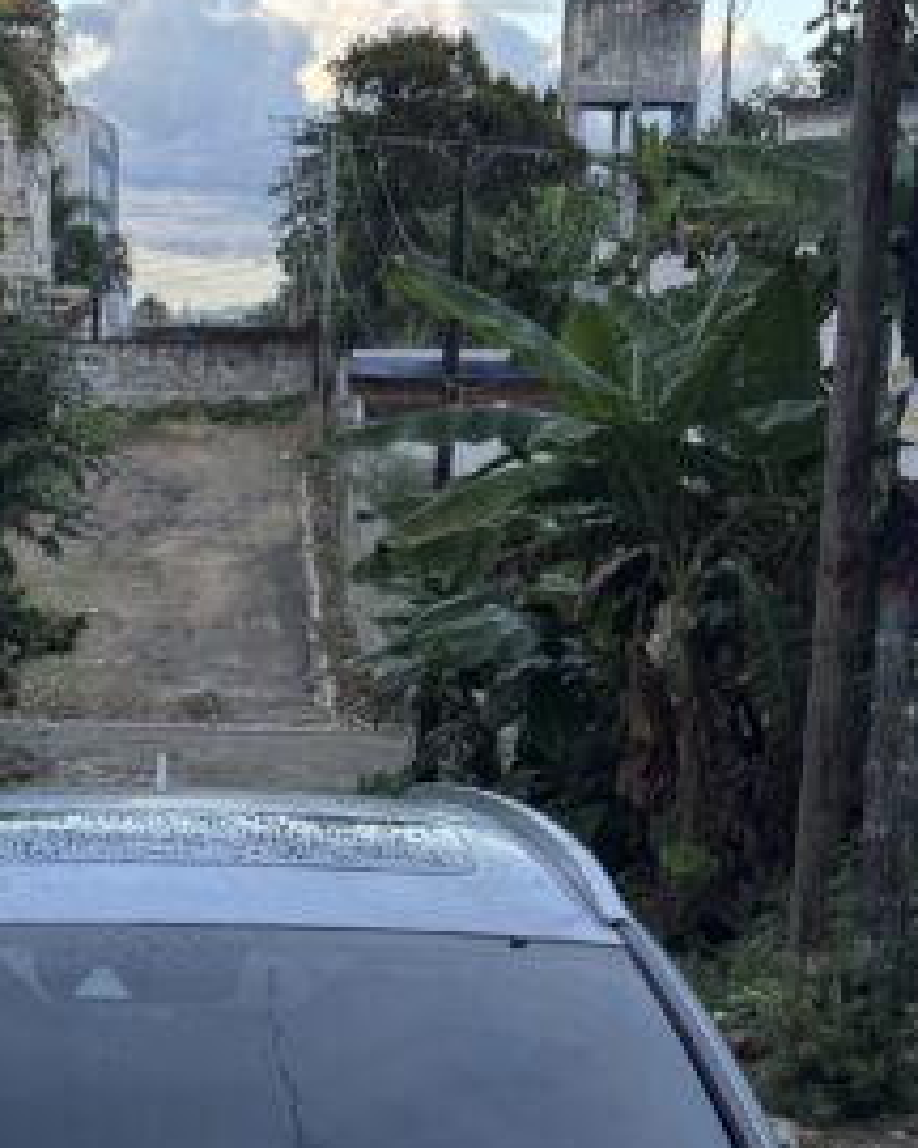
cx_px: 132
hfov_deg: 17.1
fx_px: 3023
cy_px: 1037
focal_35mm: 89
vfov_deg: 21.0
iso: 80
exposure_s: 1/379
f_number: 1.78
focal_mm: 6.76
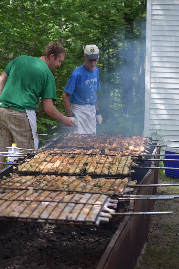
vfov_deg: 24.6
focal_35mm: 82
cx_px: 90
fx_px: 615
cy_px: 134
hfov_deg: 16.6
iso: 200
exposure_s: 1/320
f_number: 4
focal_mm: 55
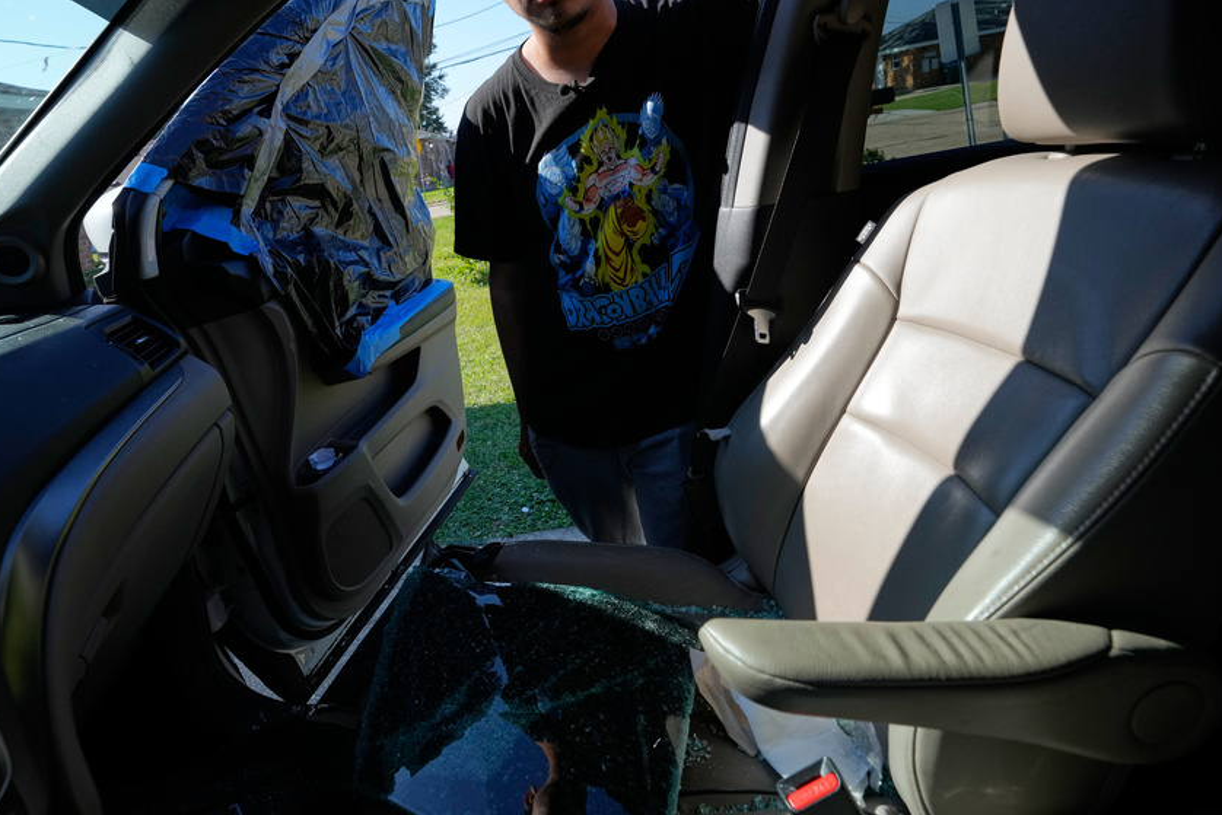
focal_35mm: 22
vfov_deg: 57.1
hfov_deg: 78.3
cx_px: 540
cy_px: 368
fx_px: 747
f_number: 5.6
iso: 500
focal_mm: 18
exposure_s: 1/1600
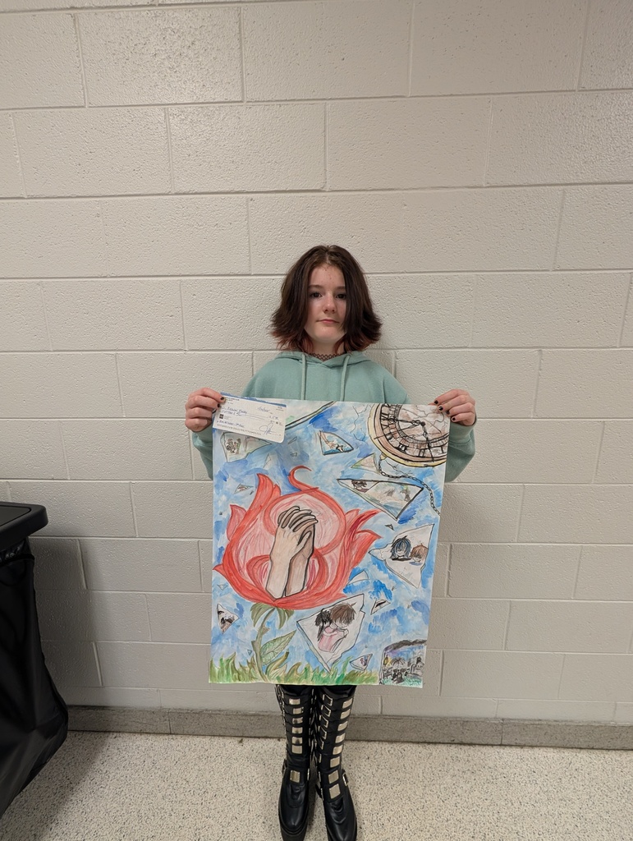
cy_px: 420
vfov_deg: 110.5
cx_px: 316
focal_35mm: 12
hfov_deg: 94.6
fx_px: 292
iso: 95
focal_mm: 2.02
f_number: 1.7
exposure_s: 1/24
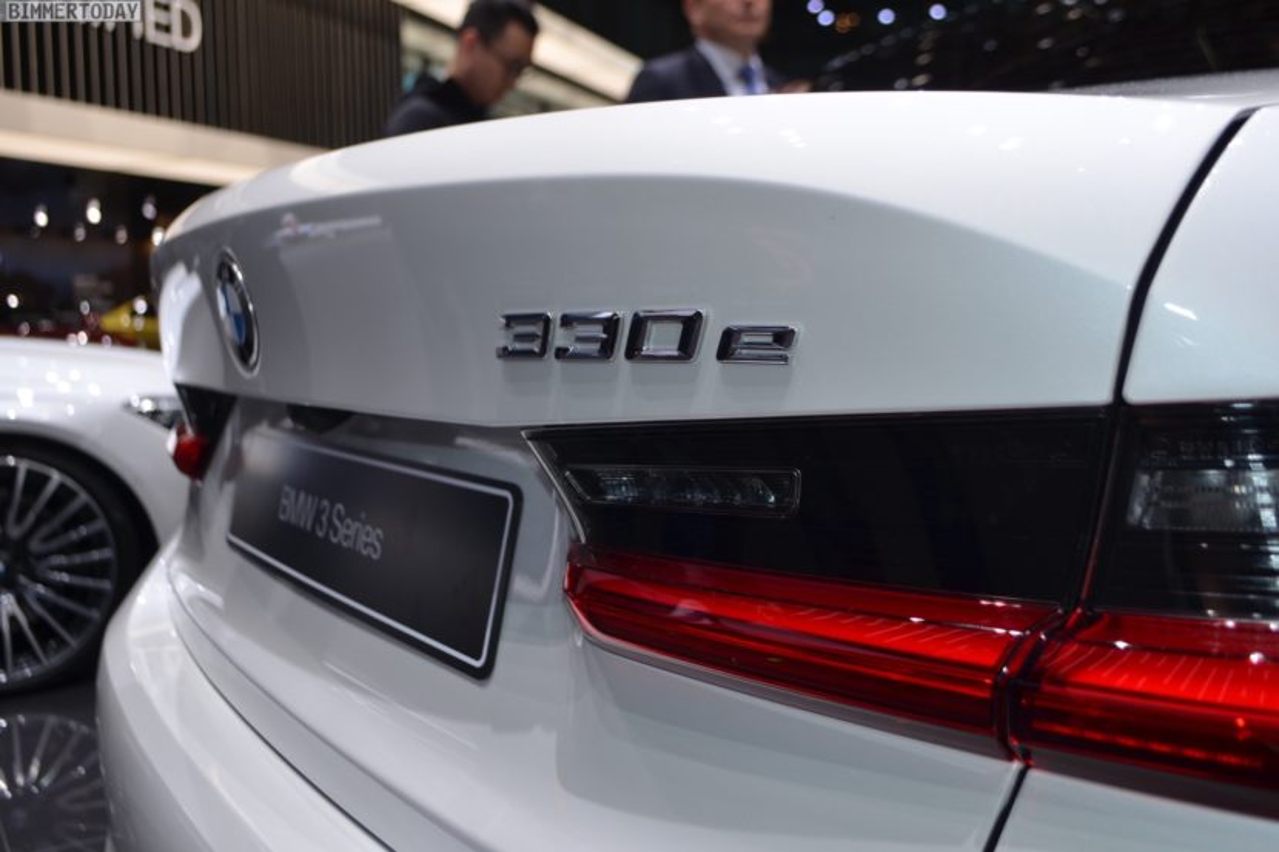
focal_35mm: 36
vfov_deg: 36.9
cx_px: 640
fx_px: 1279
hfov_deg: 53.1
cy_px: 426
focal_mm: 24
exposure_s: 1/200
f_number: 4
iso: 140
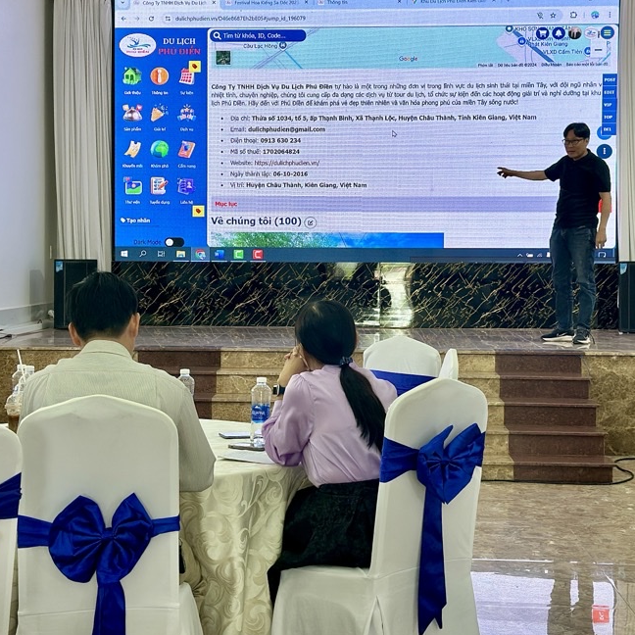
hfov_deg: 25.7
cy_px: 265
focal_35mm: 67
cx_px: 285
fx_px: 1391
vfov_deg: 25.7
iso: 64
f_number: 1.78
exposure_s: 1/120
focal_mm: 6.86
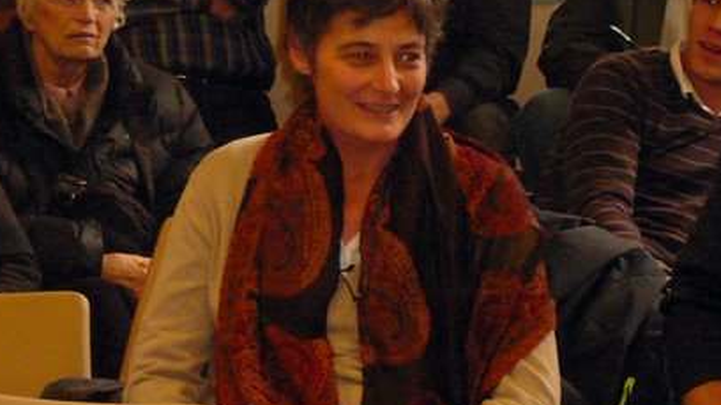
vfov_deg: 6.0
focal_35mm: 203
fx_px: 3879
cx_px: 398
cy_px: 111
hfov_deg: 10.6
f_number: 3.9
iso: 400
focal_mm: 14.1
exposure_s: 1/30
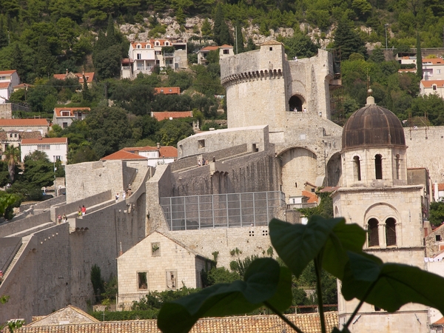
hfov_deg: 14.1
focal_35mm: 140
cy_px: 166
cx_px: 222
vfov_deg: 10.6
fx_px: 1796
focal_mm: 29.4
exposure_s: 1/800
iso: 50
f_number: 4.1
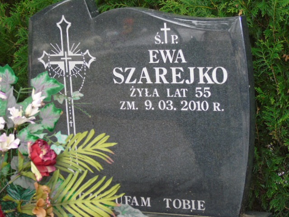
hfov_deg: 18.2
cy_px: 108
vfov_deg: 13.7
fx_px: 902
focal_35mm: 108
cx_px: 144
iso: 200
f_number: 4.4
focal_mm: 19
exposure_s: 1/60
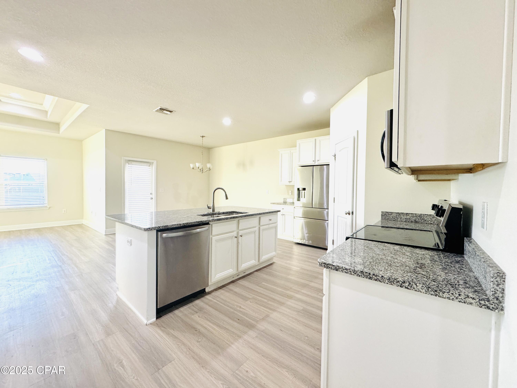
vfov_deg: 85.7
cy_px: 194
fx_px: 209
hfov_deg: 102.1
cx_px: 258
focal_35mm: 14
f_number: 2.2
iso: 320
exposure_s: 1/120
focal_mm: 2.22
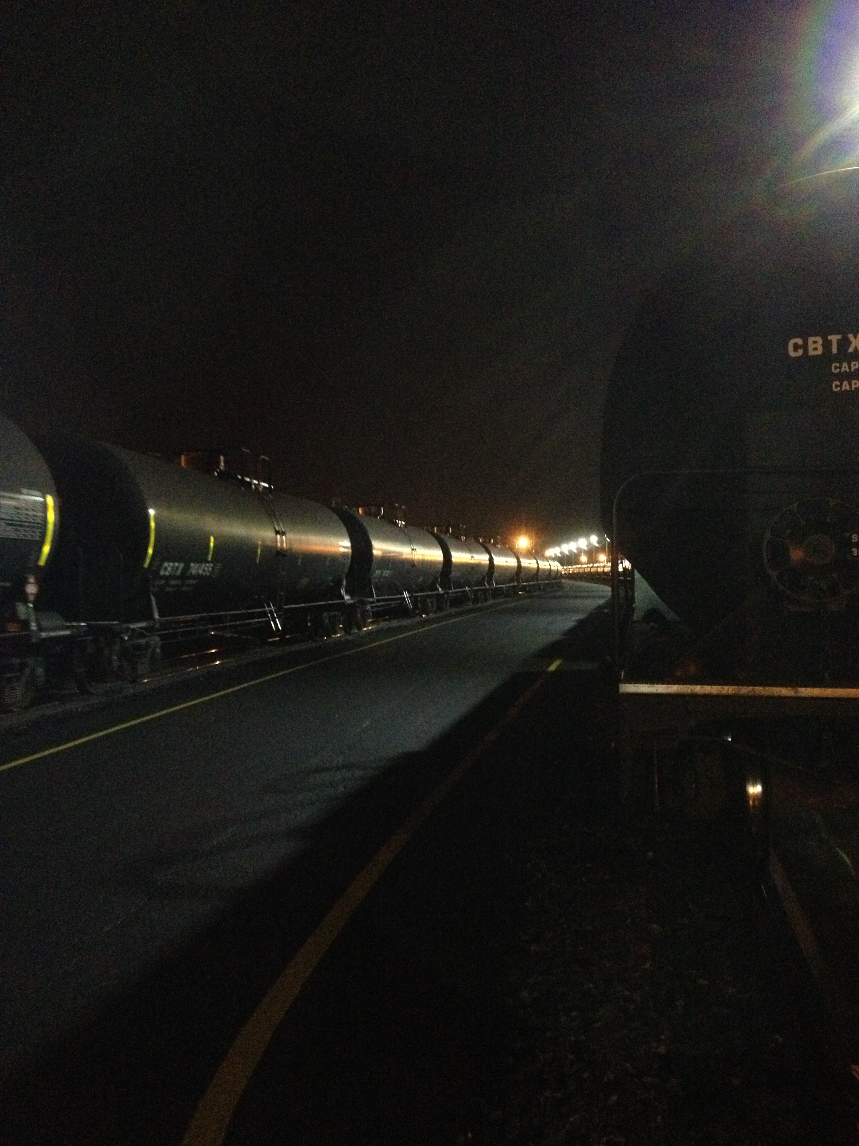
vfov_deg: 52.6
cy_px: 573
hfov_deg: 40.7
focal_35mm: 35
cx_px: 430
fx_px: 1158
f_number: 2.4
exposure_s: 1/16
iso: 800
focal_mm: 4.28
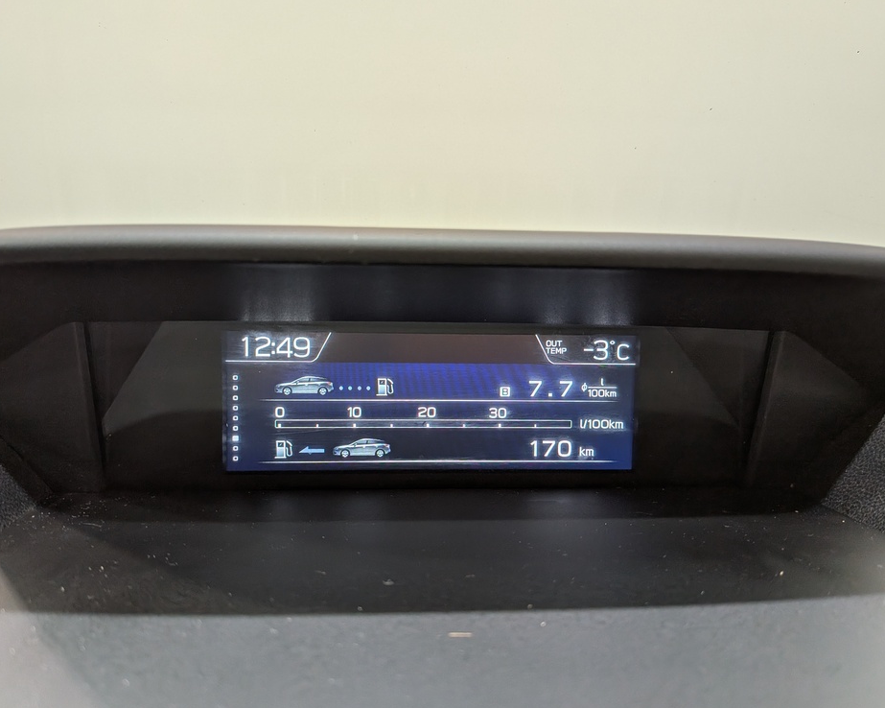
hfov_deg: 66.0
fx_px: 681
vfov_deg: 54.9
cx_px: 421
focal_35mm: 26
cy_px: 366
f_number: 1.7
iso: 27
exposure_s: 1/97.2
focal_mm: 4.53
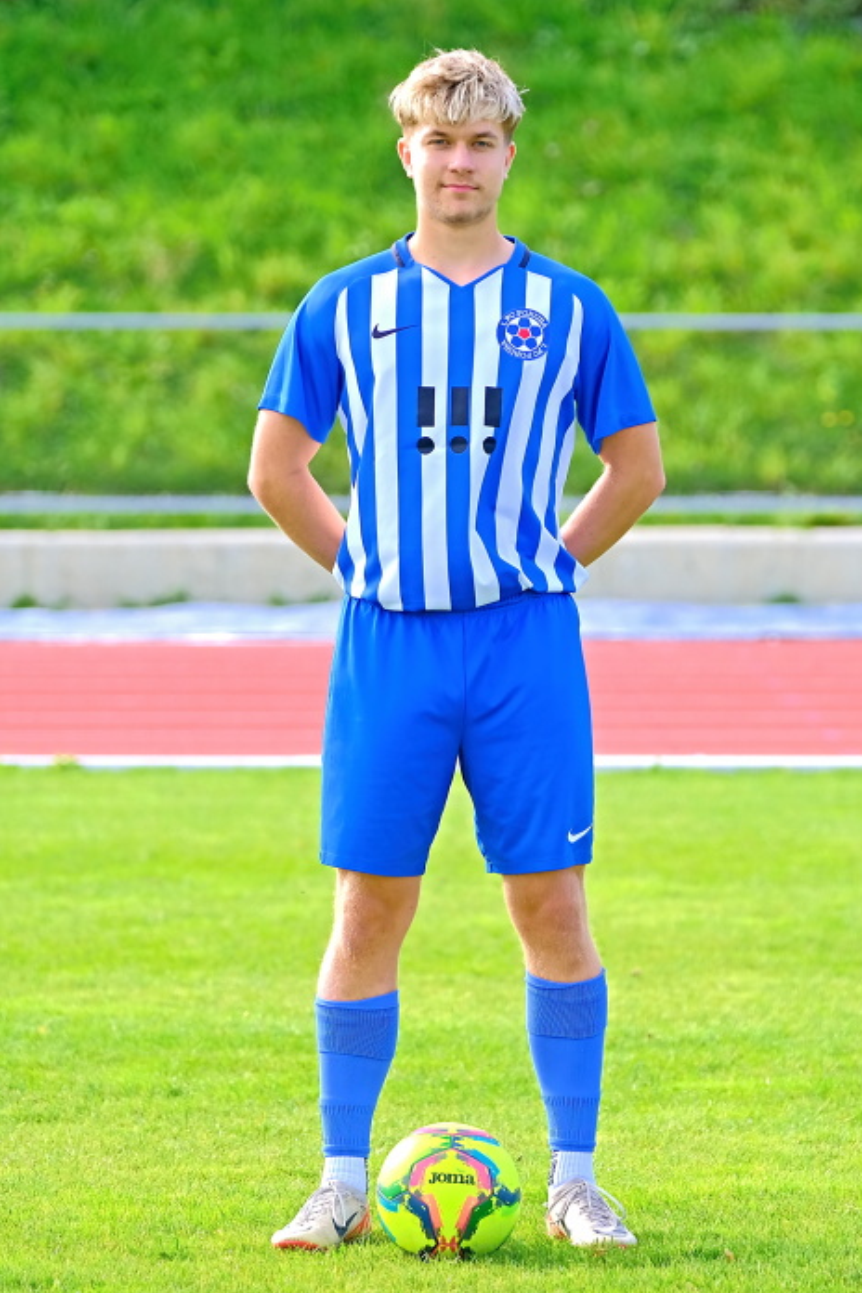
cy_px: 647
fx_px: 5746
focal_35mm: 160
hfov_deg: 8.6
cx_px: 432
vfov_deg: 12.8
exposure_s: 1/1250
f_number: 2.8
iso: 320
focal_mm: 106
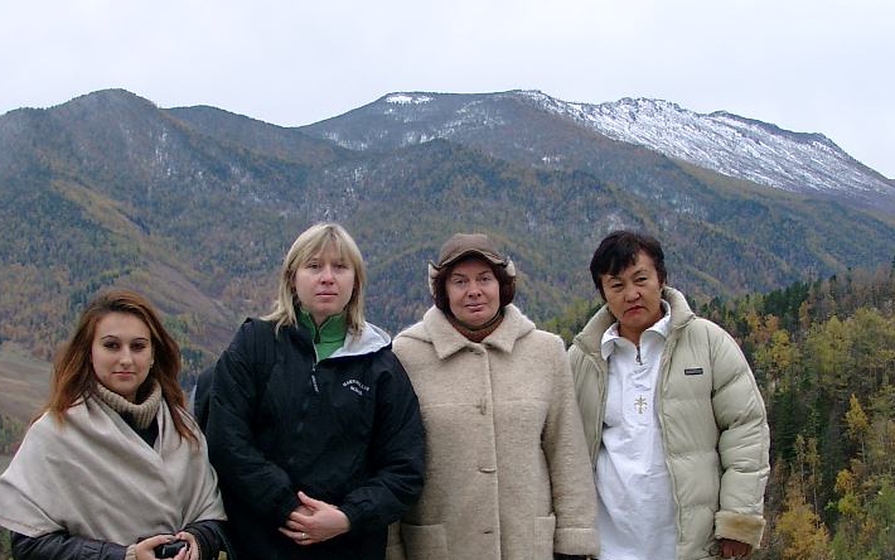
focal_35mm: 65
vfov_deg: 20.0
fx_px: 1586
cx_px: 412
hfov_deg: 31.5
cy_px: 342
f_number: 2.8
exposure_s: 1/113
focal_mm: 7.13
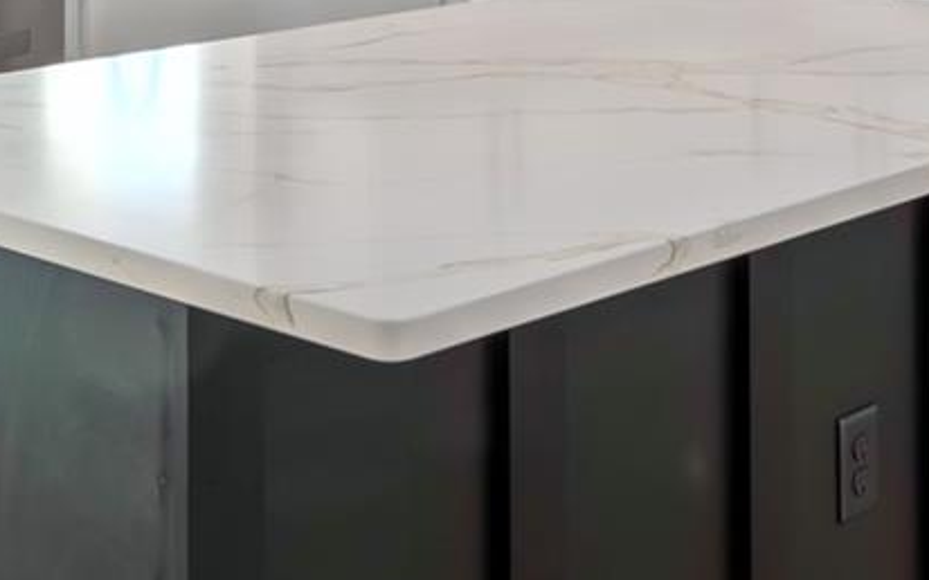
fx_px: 1949
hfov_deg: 26.8
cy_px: -286
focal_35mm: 77
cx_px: 562
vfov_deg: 15.6
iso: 250
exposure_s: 1/5
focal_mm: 13
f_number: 9
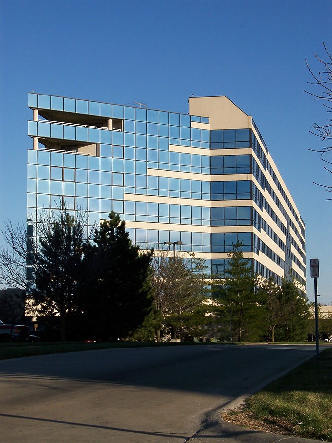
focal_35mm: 76
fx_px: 973
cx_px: 166
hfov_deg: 19.4
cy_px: 222
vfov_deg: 25.7
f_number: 6.7
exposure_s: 1/500
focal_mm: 16
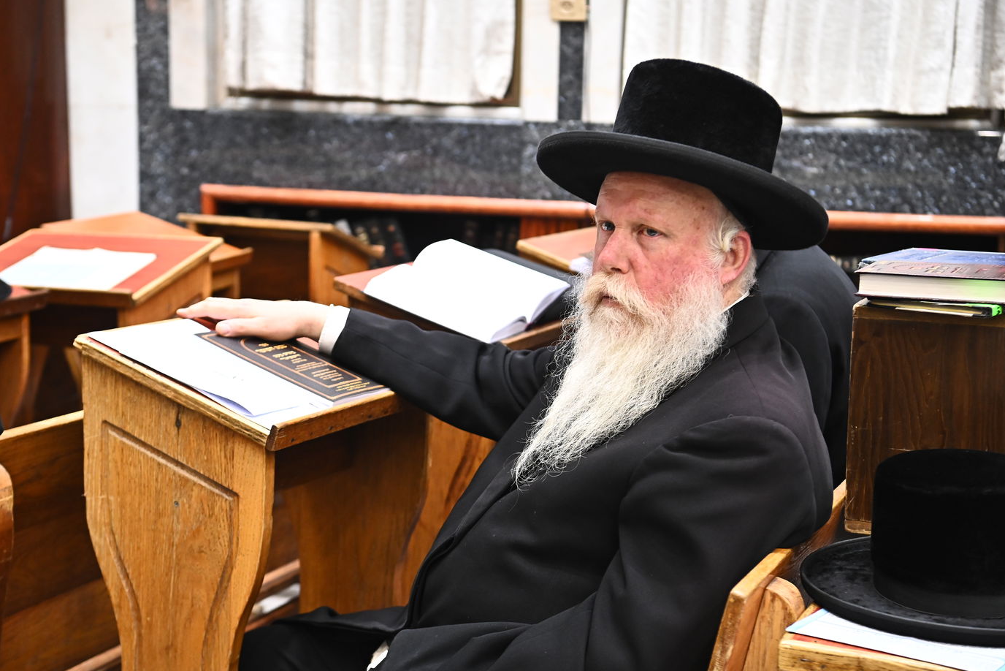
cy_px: 333
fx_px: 1703
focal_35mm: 61
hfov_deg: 32.9
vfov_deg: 22.3
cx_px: 499
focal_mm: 60
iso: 2500
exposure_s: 1/200
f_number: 4.5
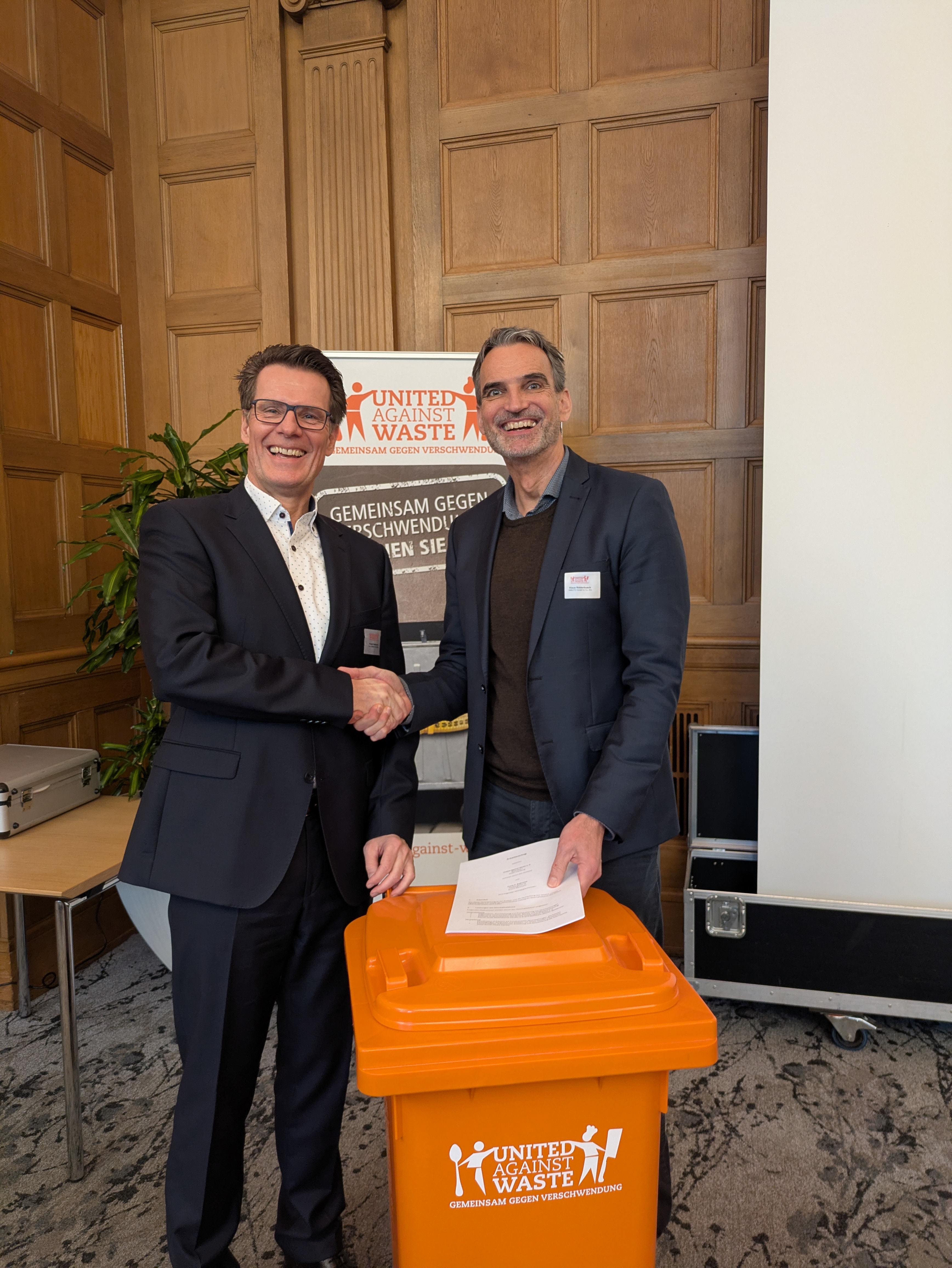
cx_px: 476
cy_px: 634
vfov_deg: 69.4
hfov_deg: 54.9
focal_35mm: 25
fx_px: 916
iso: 308
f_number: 1.89
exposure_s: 1/50
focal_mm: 5.43
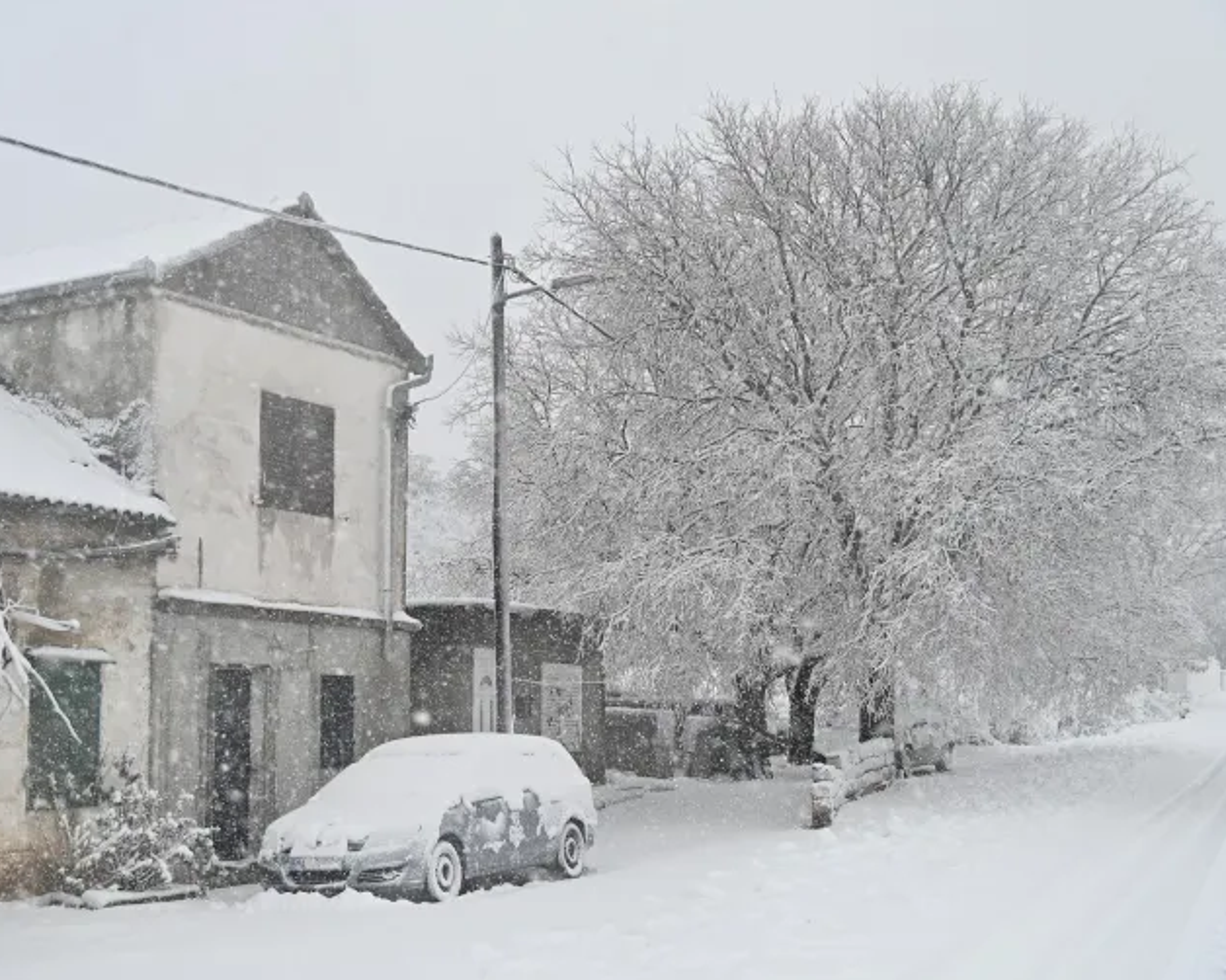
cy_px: 491
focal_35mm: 50
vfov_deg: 30.2
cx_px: 551
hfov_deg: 37.3
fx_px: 1814
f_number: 4
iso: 800
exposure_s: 1/320
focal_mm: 44
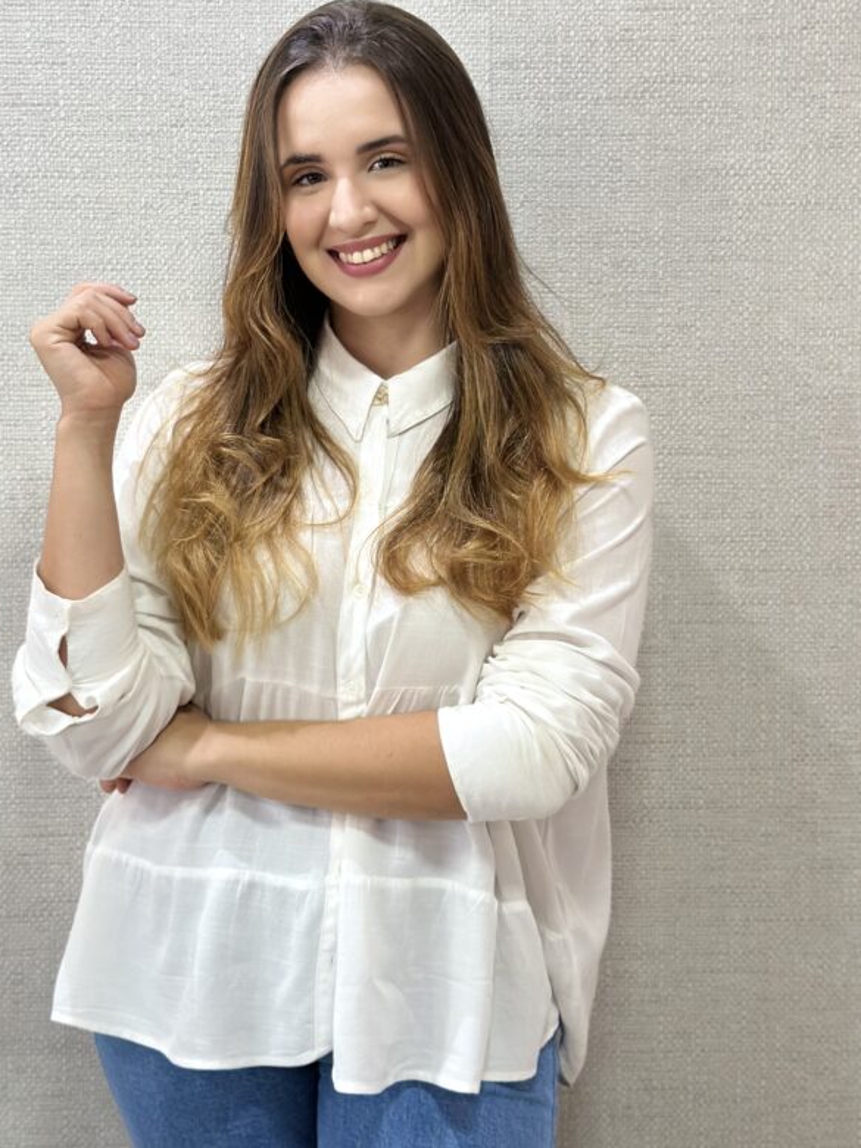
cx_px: 378
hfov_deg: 23.3
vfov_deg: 30.7
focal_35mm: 63
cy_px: 468
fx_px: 2089
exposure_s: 1/120
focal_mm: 6.86
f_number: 1.78
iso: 160
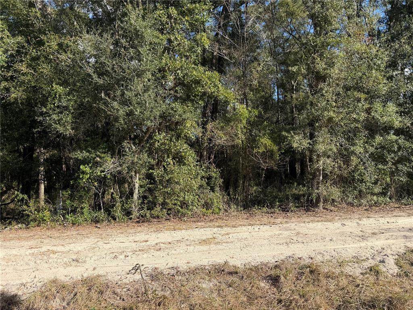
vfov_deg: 56.8
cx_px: 206
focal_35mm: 24
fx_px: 286
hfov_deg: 71.6
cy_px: 155
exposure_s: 1/2000
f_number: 1.78
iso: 80
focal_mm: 6.76
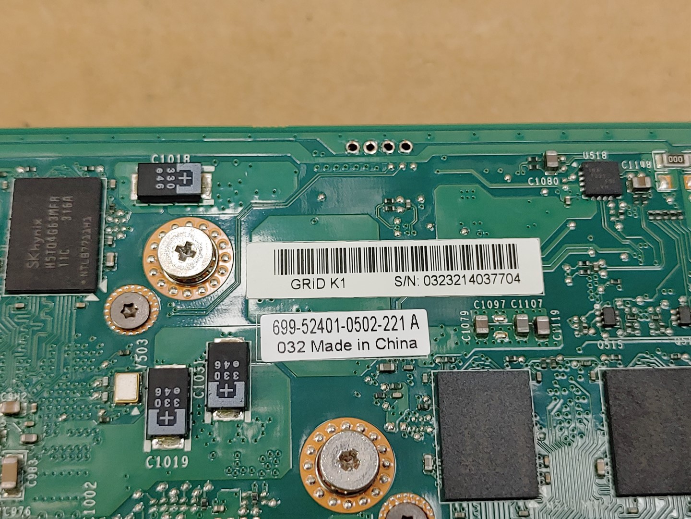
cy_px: 260
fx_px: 1038
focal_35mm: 52
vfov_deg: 28.0
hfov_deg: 36.8
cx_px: 346
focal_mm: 4.36
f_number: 1.8
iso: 50
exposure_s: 1/199
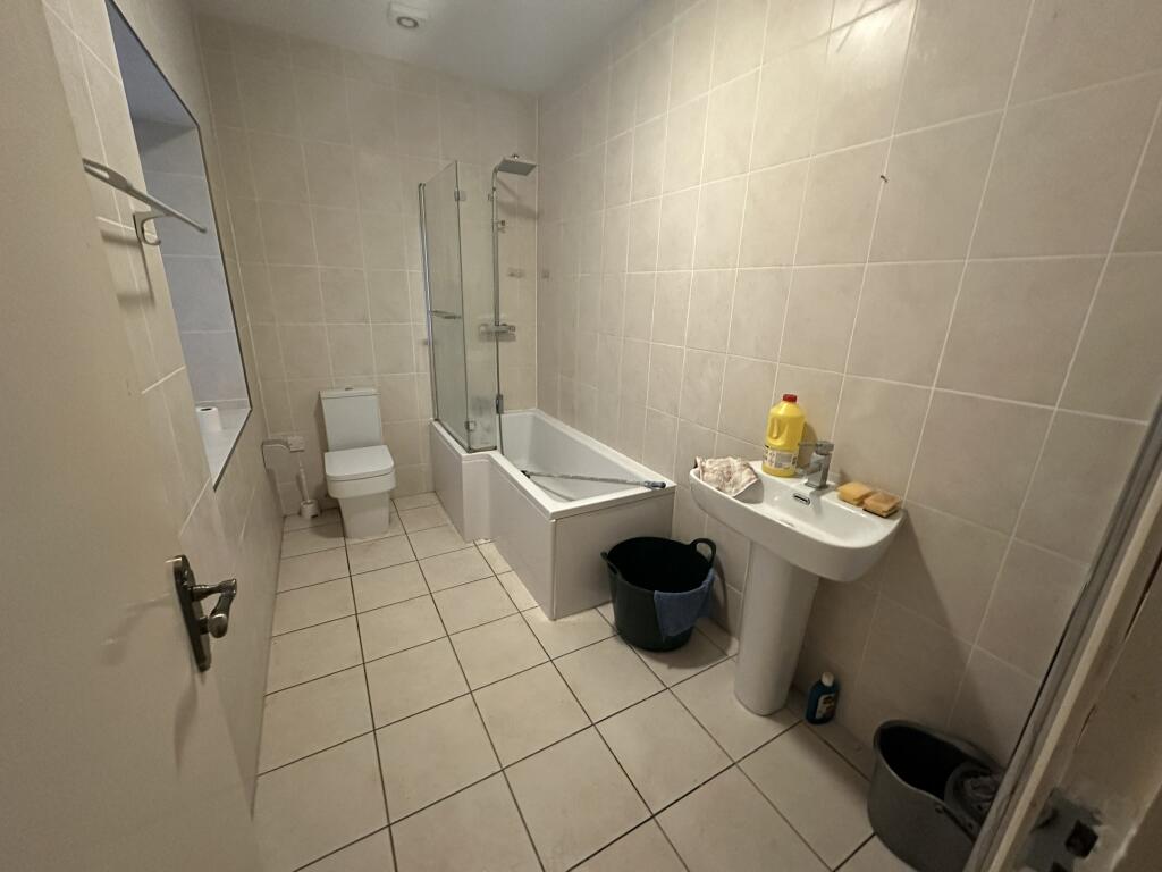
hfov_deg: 102.1
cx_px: 581
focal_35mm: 14
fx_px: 470
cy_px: 436
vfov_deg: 85.7
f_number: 2.2
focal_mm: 2.22
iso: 1000
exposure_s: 1/60
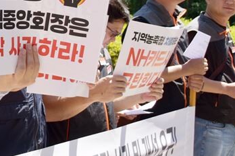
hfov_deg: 18.0
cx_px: -70
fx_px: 692
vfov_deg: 12.7
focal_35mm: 106
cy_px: -7
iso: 100
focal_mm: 24
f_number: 4
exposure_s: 1/1000
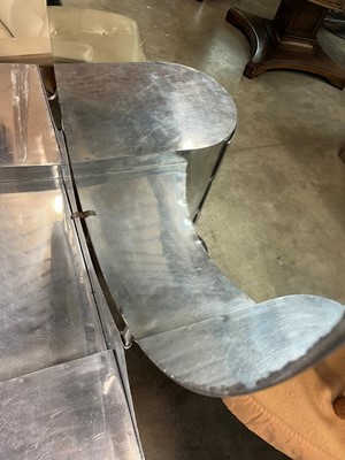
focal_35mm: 26
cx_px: 172
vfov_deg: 67.3
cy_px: 230
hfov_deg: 53.1
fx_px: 346
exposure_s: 1/50
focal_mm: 5.1
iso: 160
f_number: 1.6
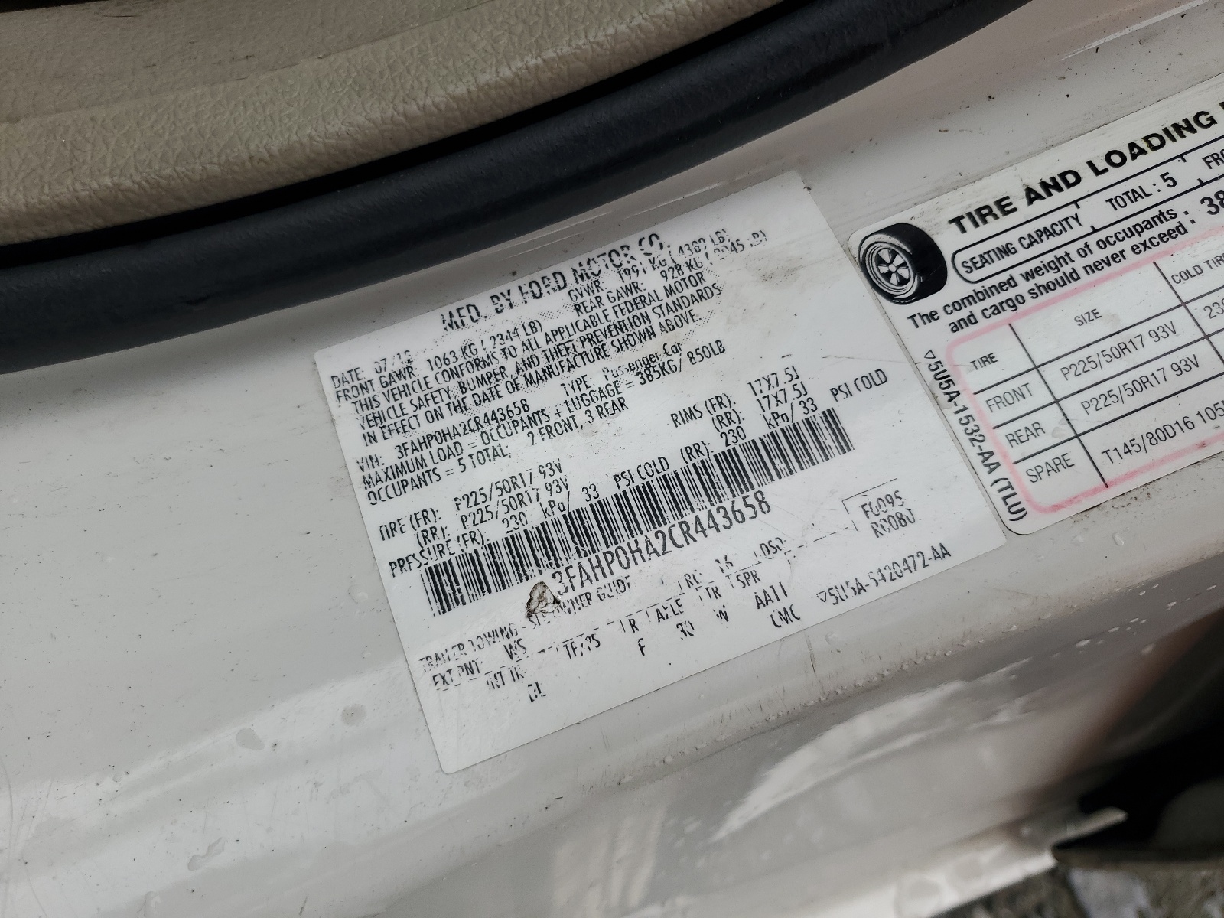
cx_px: 612
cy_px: 459
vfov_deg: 53.1
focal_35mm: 26
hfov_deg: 67.3
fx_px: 919
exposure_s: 1/345
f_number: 1.5
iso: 50
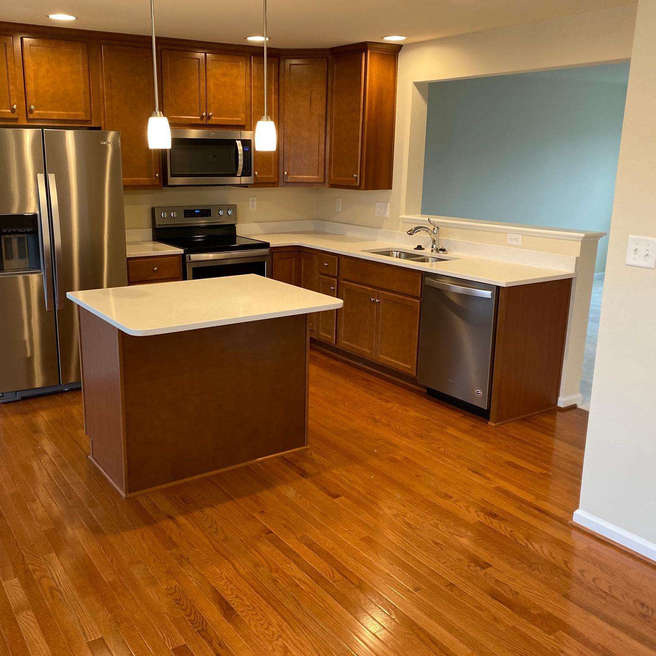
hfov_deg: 50.9
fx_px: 686
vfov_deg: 51.1
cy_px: 326
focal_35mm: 32
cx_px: 274
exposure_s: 1/60
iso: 125
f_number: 1.8
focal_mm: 4.25
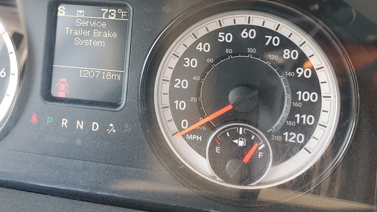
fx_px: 390
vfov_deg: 29.7
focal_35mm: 39
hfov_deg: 50.9
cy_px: 42
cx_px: 133
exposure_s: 1/135
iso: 50
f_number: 1.5
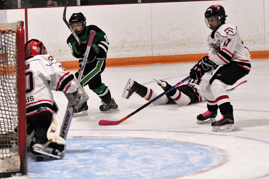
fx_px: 785
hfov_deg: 19.5
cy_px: 90
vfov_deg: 13.0
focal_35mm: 105
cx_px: 134
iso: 3200
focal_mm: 70
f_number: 2.8
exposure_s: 1/1000
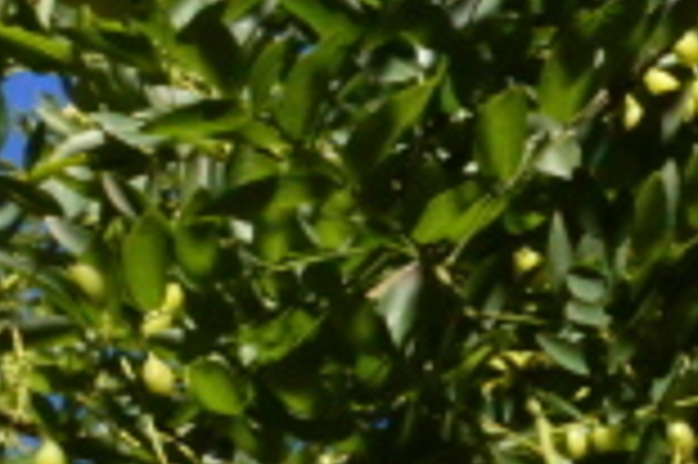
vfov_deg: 1.4
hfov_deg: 2.1
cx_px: -1040
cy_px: -746
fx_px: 19233
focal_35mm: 993
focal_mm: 100
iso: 1250
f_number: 32
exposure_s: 1/250
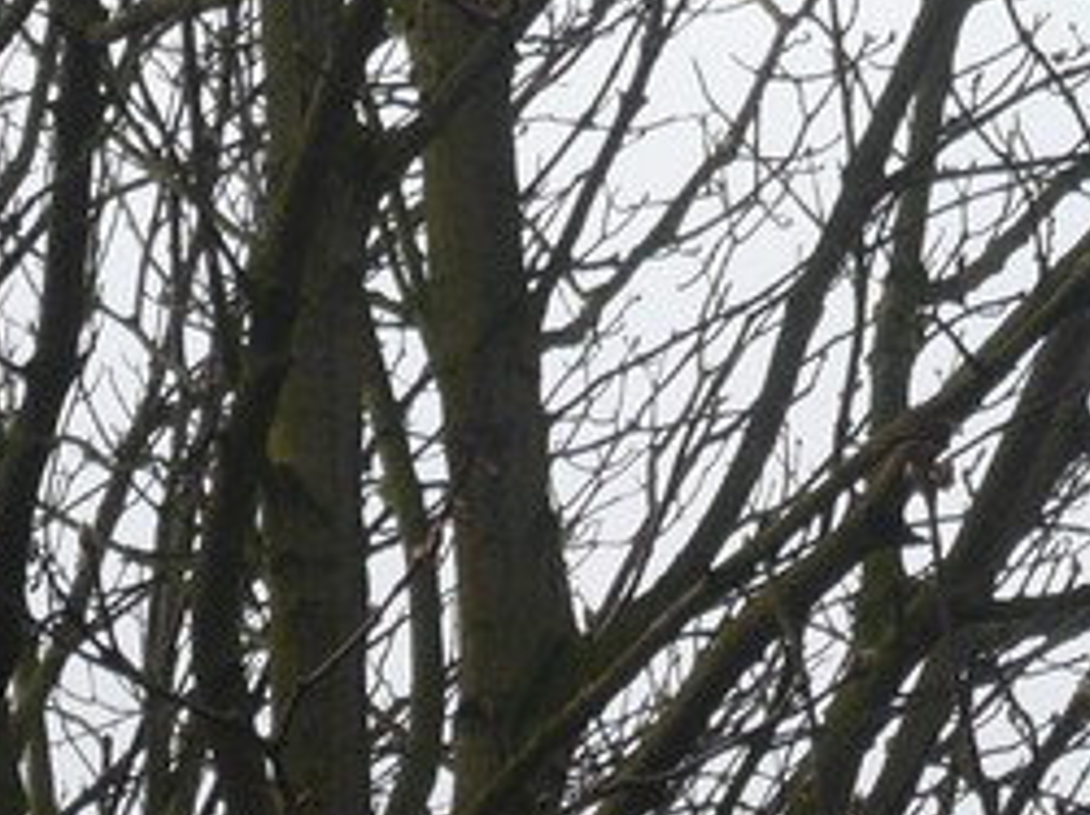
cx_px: 706
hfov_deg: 6.1
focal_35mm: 327
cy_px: -327
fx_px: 10287
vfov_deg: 4.5
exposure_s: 1/400
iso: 100
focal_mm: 16.8
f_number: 5.6
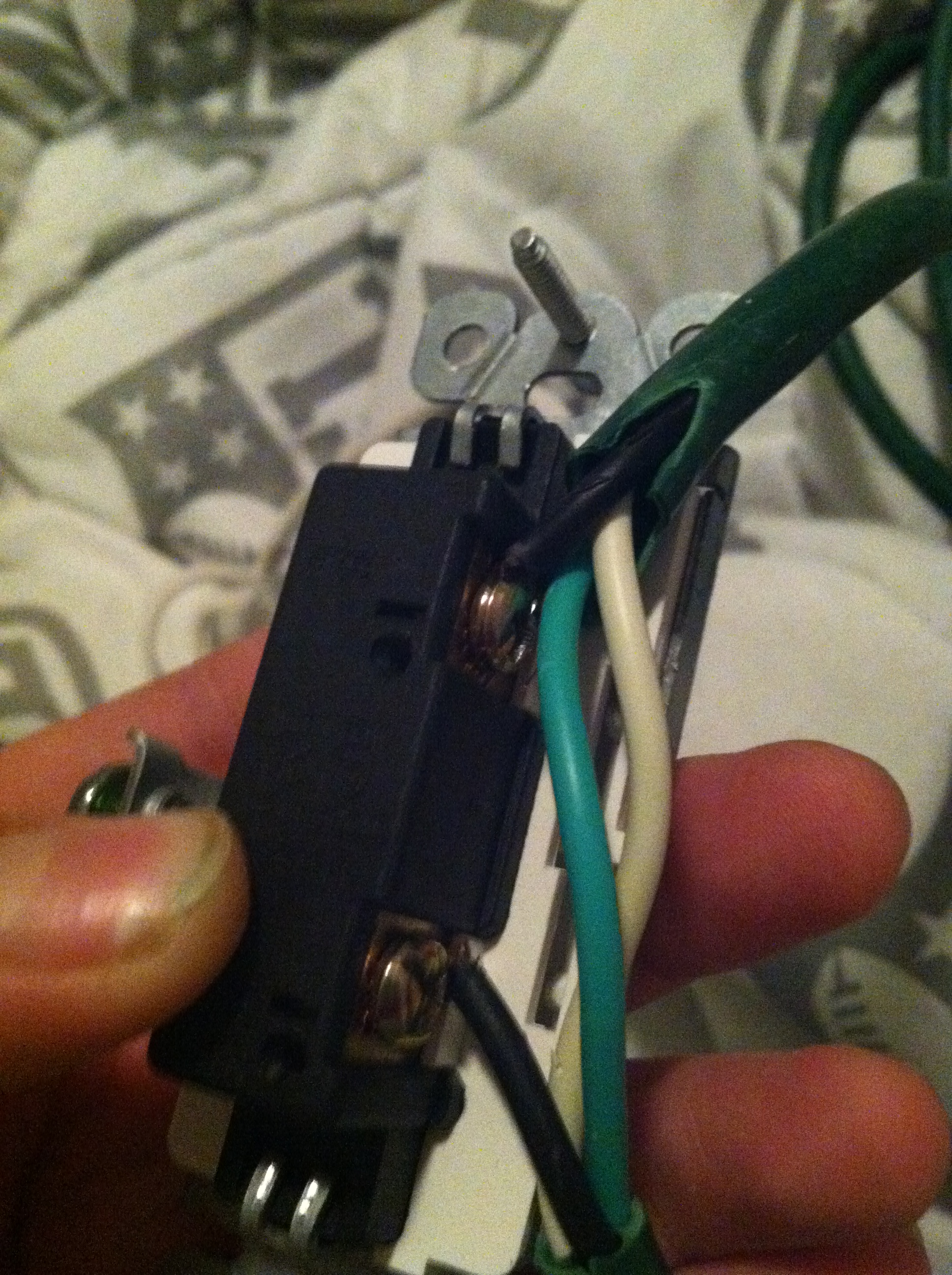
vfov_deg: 52.7
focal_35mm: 35
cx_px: 476
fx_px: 1287
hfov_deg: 40.6
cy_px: 638
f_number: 2.8
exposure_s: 1/15
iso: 1000
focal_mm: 3.85
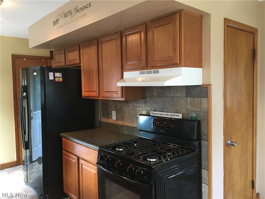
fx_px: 222
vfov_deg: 48.2
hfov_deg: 61.7
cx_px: 132
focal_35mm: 29
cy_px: 100
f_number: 2.2
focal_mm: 4.15
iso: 125
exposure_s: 1/30
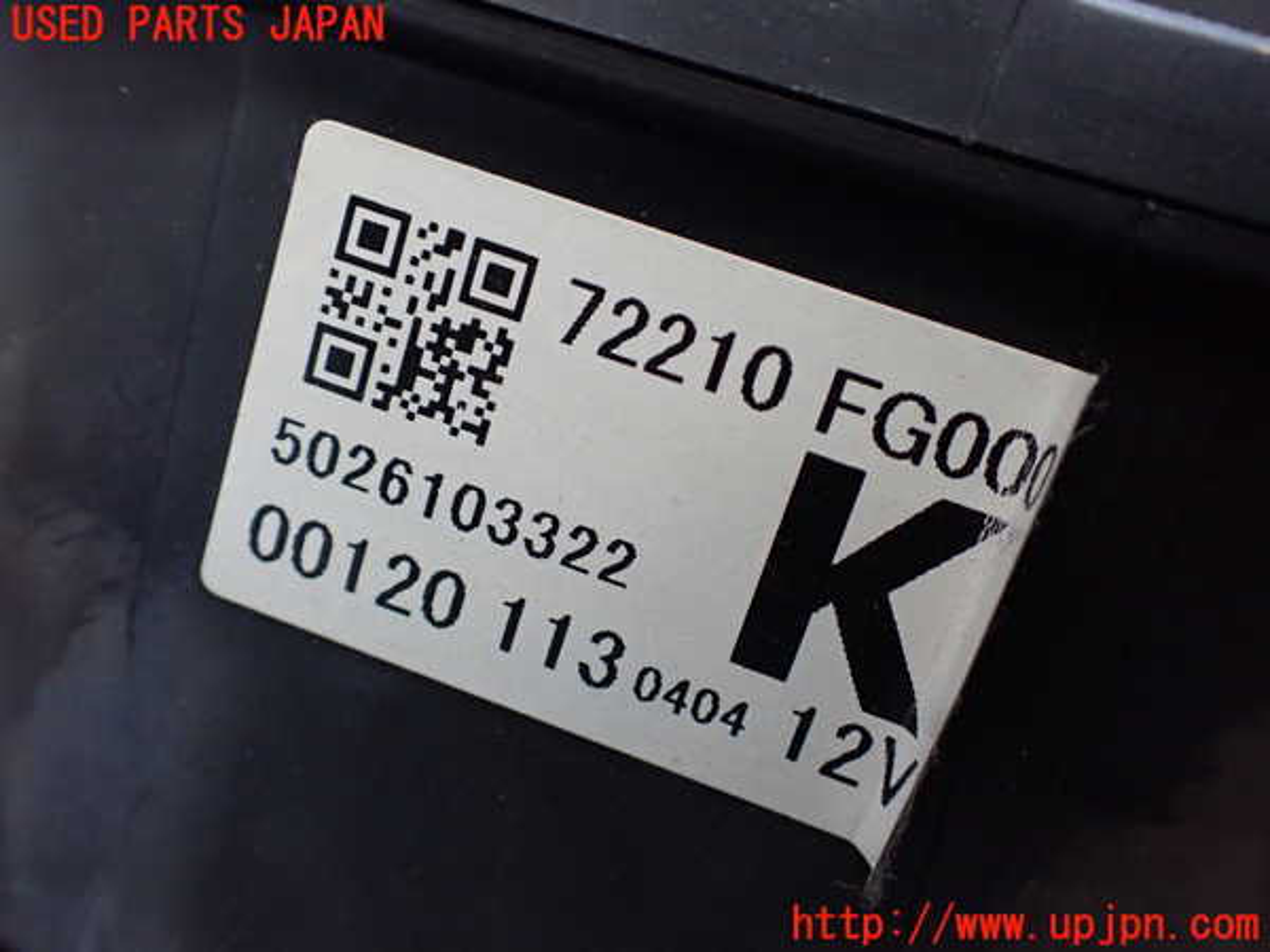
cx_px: 635
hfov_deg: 60.0
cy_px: 476
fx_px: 1101
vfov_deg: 46.8
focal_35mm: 30
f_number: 2.3
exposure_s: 1/125
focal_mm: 5.4
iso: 800
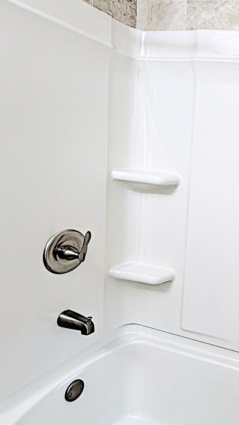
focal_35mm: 28
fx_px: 315
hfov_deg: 33.6
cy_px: 203
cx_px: 287
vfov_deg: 67.9
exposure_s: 1/120
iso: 160
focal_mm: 2.22
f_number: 2.2
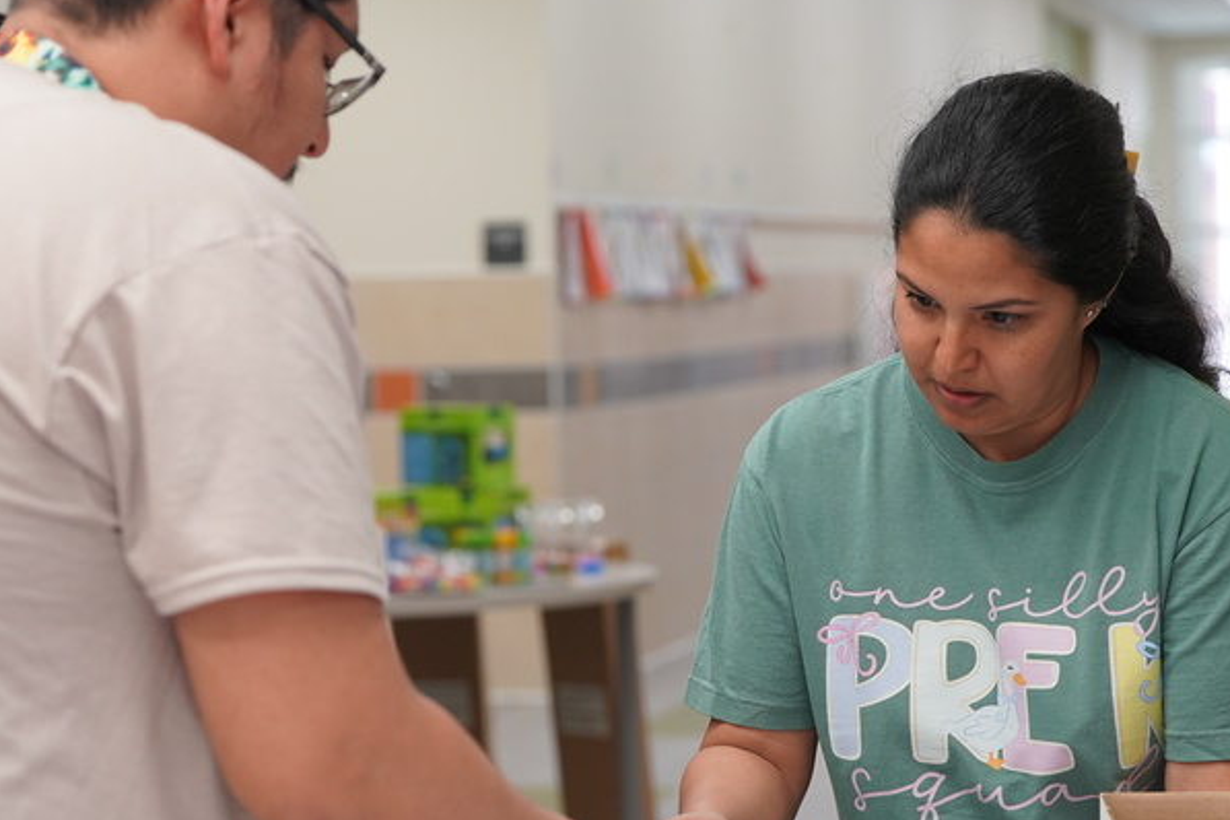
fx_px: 4100
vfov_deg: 11.4
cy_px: 477
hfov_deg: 17.0
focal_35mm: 120
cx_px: 391
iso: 1250
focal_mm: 70
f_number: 4
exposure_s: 1/160
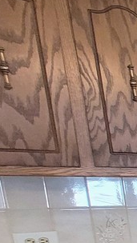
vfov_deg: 28.6
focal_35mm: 67
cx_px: 534
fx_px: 433
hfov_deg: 8.4
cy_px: 267
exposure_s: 1/60
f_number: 2.2
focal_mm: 1.74
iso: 200
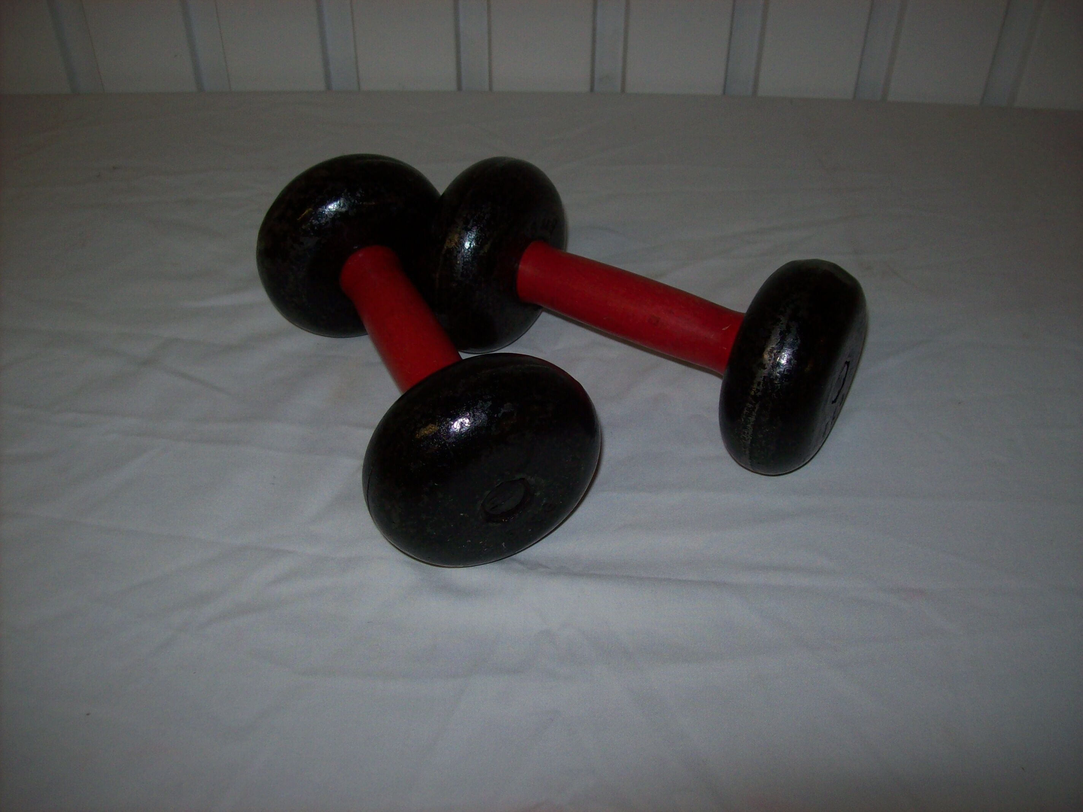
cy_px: 406
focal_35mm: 36
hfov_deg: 51.4
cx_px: 542
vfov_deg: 39.6
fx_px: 1126
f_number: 2.7
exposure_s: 1/64
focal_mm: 6
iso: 80
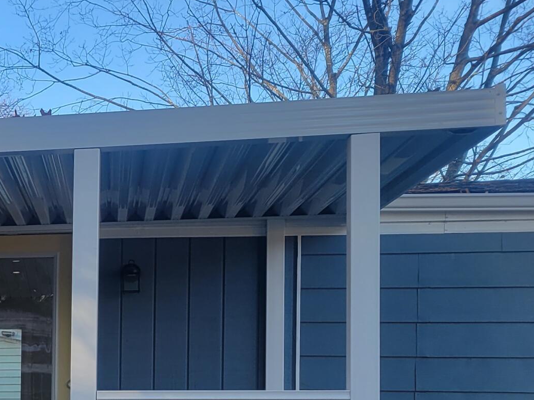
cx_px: -136
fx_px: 1157
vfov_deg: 19.1
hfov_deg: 23.4
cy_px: 397
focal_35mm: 75
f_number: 1.8
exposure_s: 1/455
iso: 40
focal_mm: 5.4
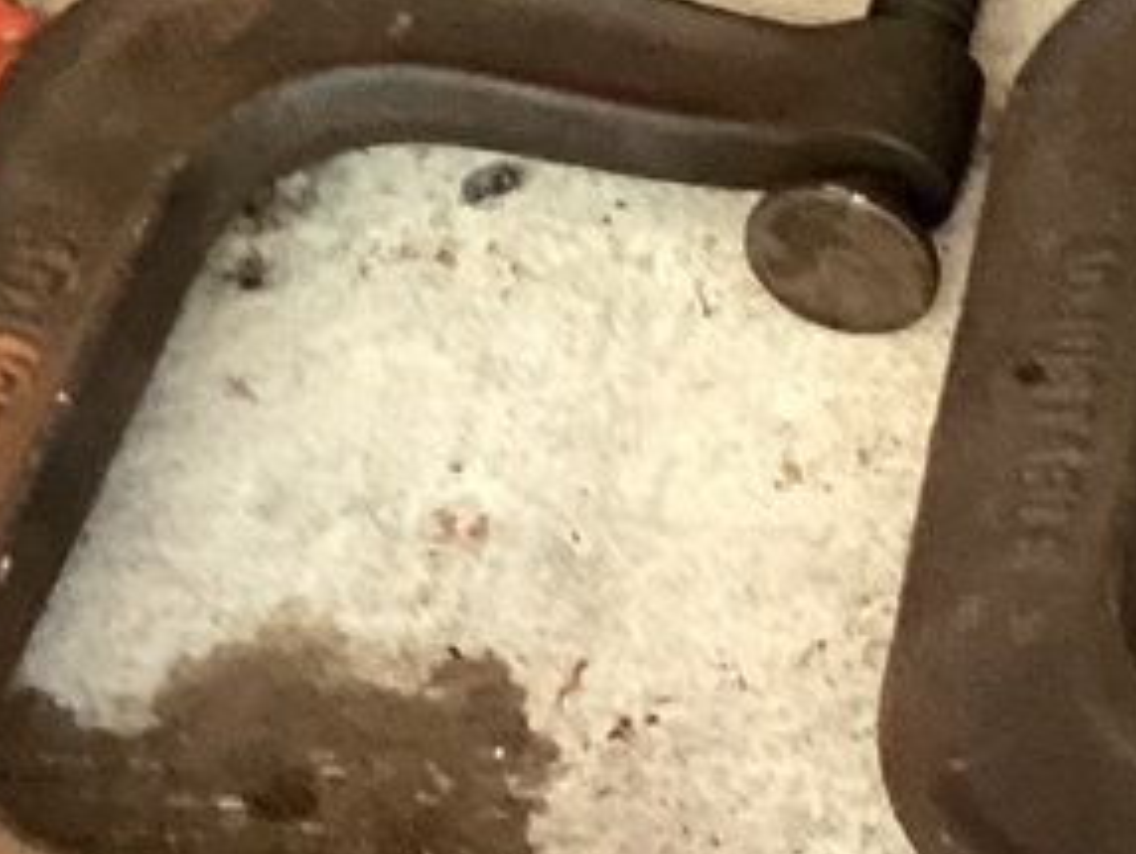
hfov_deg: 11.0
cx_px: 2258
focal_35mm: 164
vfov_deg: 9.0
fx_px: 5387
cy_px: 661
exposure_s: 1/50
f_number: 2.4
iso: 320
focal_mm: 3.3
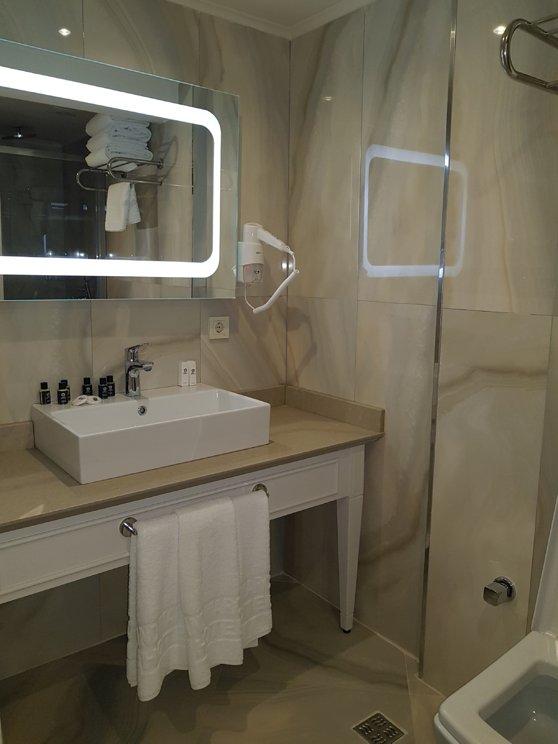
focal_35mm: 26
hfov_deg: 53.1
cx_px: 279
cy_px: 372
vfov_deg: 67.3
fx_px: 559
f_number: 1.7
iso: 125
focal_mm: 4.2
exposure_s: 1/60
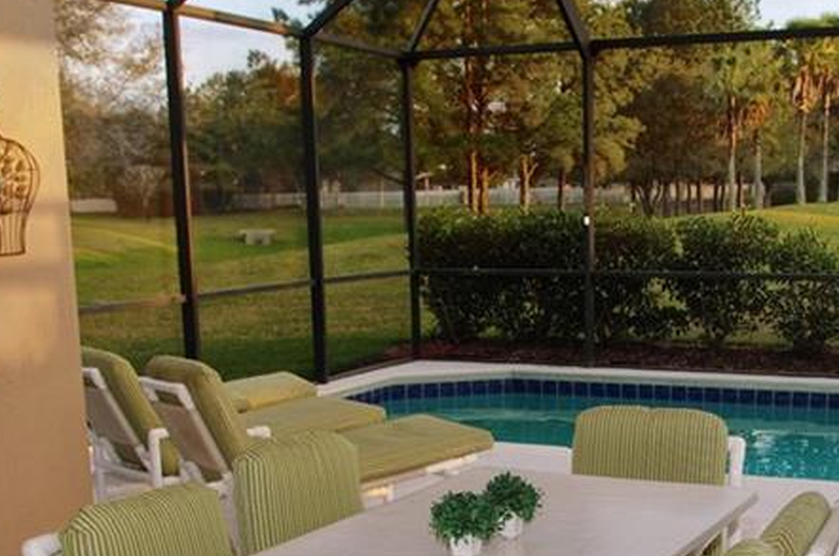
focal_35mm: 51
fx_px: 1186
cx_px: 550
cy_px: 467
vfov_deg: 25.8
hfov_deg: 38.6
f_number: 8
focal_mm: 15
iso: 400
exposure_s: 1/60
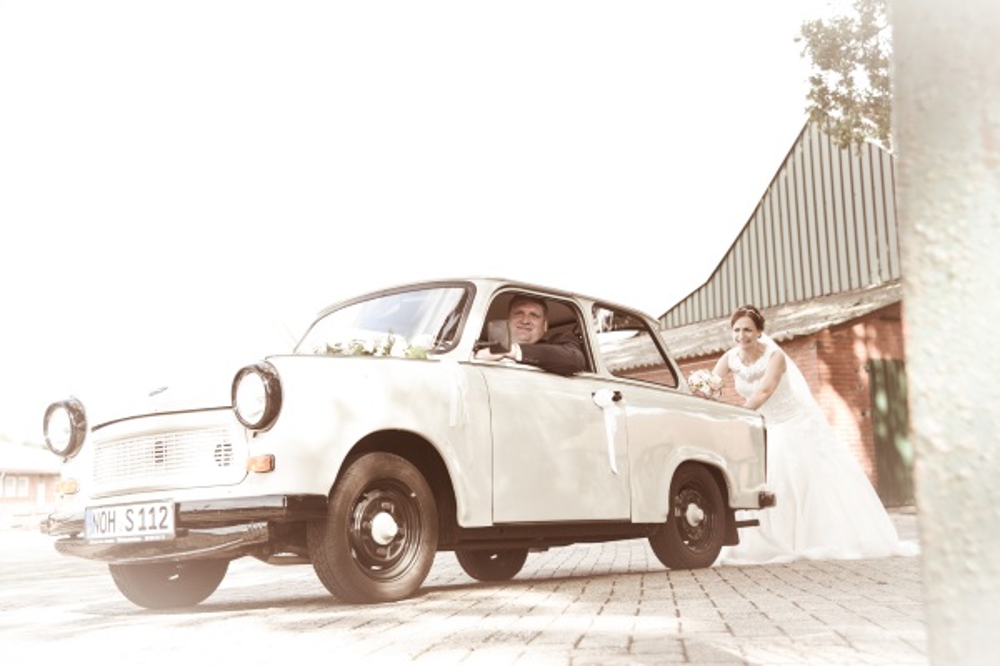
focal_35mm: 44
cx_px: 500
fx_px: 1222
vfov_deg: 30.5
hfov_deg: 44.5
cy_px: 333
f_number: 4
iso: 100
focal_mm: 44
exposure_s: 1/125
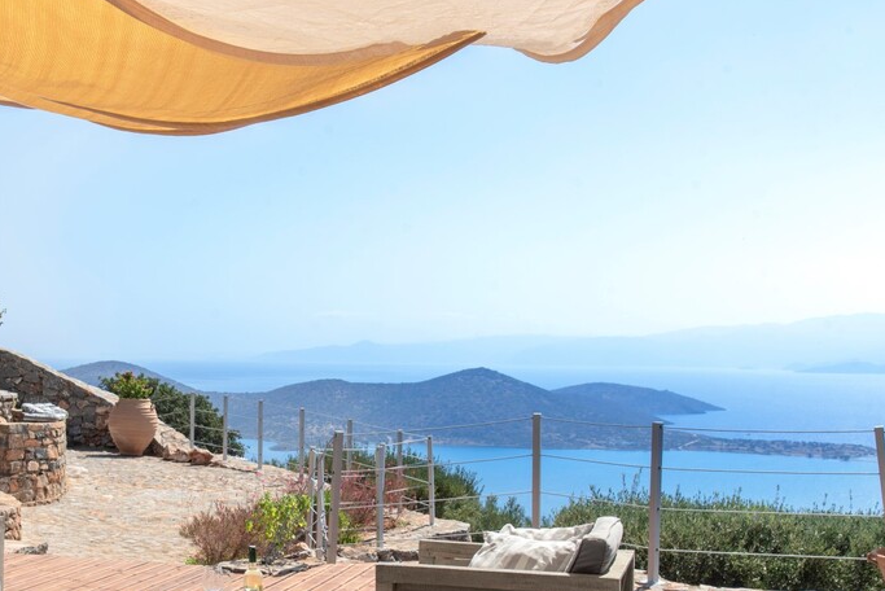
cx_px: 224
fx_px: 1402
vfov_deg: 23.8
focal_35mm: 57
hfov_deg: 34.3
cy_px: 347
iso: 100
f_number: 10
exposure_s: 1/1250
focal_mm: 38
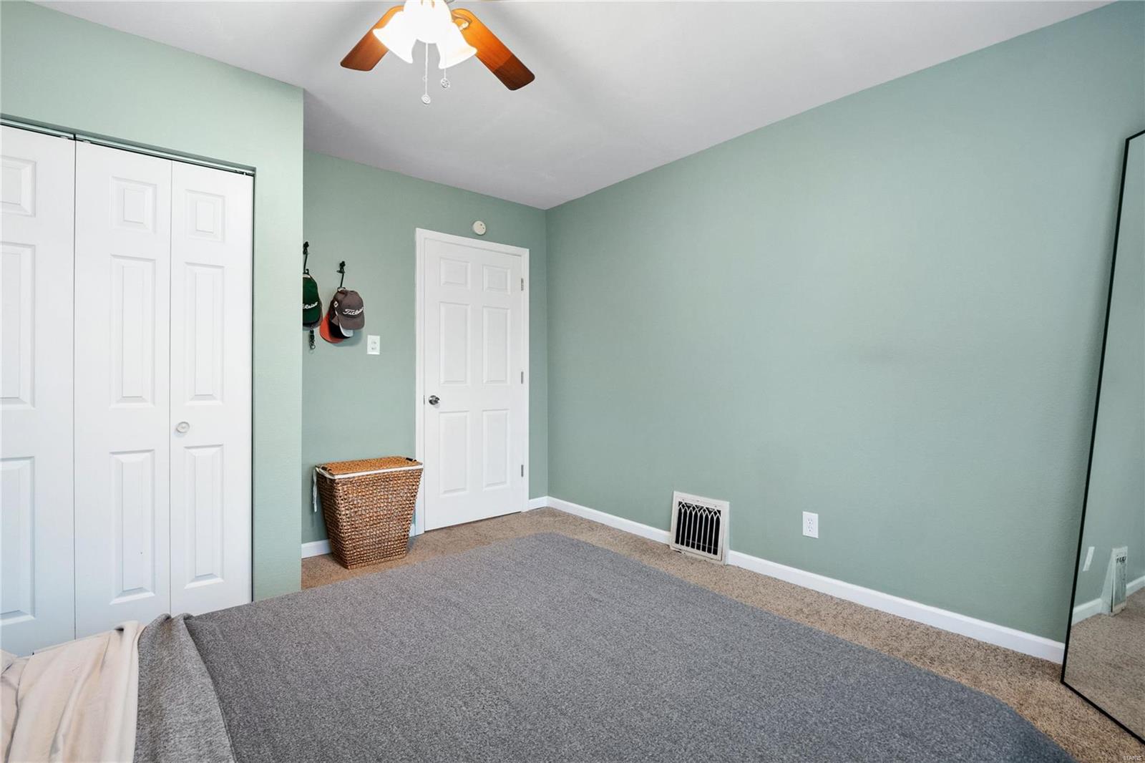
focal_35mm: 16
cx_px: 572
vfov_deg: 73.7
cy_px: 382
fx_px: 509
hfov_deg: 96.7
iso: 400
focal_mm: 8
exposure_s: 1/2.5
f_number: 8
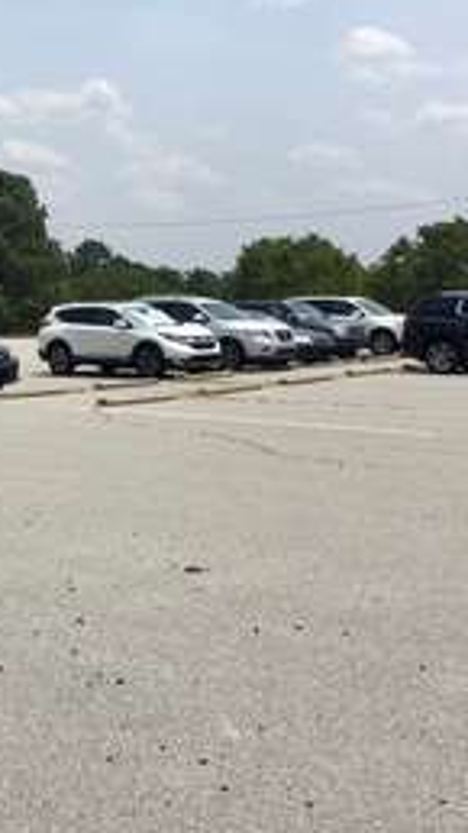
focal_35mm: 49
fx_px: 1082
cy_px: 371
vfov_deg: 42.0
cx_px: 55
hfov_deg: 23.8
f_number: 2.2
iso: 25
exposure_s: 1/3077
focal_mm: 4.15
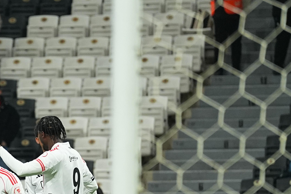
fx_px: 5310
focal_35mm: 657
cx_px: -77
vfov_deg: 2.1
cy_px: 235
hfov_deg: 3.1
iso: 2000
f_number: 2.8
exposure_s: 1/2000
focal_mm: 200
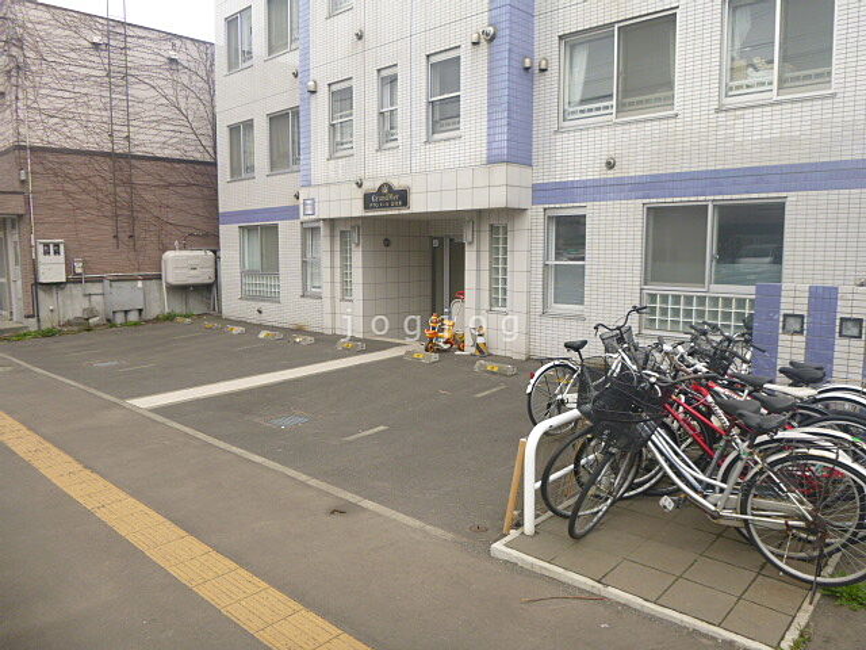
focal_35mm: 25
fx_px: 625
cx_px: 433
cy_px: 325
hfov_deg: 69.4
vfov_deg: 54.9
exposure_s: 1/125
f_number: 3.9
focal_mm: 4.5
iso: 100
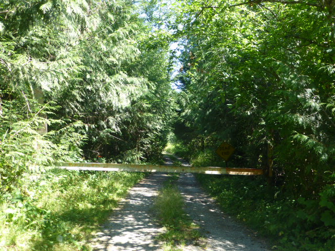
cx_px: 168
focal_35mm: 34
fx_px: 329
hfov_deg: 54.0
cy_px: 126
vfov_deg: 41.8
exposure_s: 1/100
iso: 100
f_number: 3.7
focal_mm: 6.1
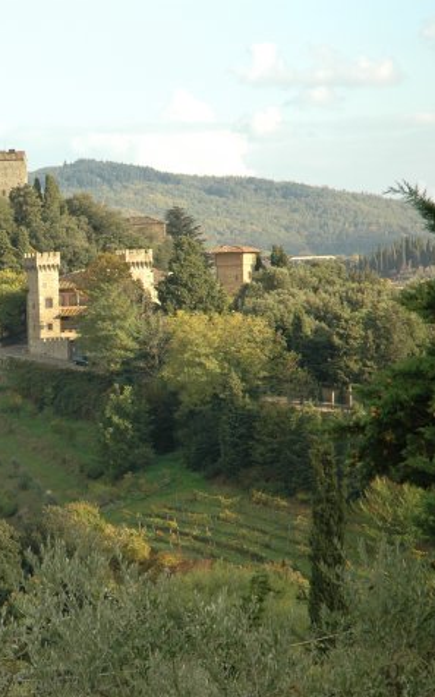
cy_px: 348
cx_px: 6
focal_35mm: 162
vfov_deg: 12.9
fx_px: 3077
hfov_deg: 8.0
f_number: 7.1
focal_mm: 70
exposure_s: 1/200
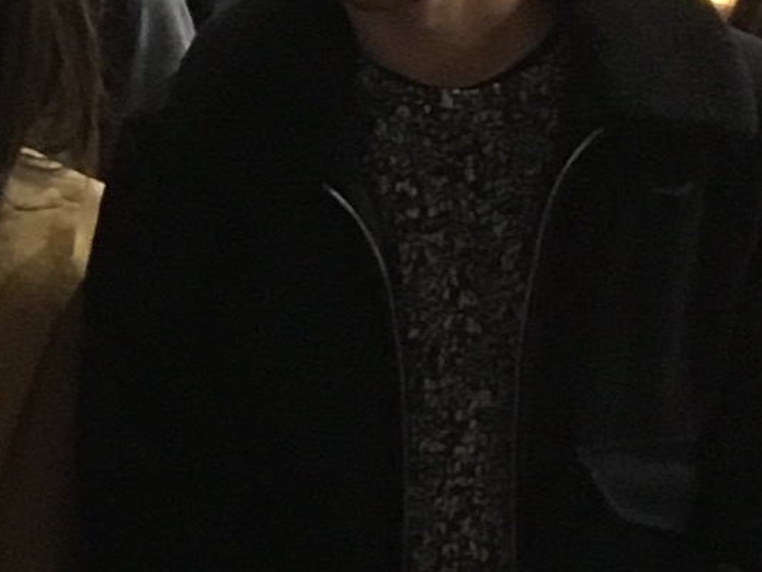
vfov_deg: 6.8
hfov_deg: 8.4
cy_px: -7
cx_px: -977
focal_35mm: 218
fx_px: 4799
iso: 200
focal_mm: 4.15
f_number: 2.2
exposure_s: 1/33
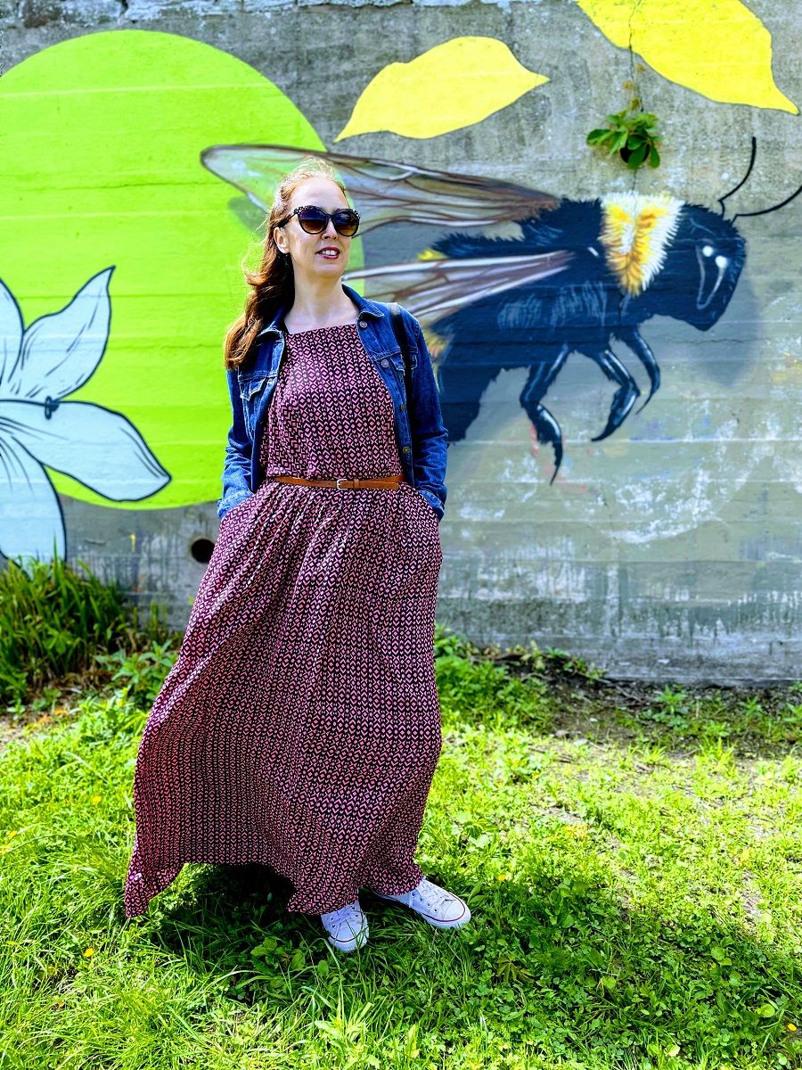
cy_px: 535
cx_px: 401
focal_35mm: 26
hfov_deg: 53.1
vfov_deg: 67.3
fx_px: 803
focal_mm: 4.2
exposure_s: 1/774
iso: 32
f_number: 1.6
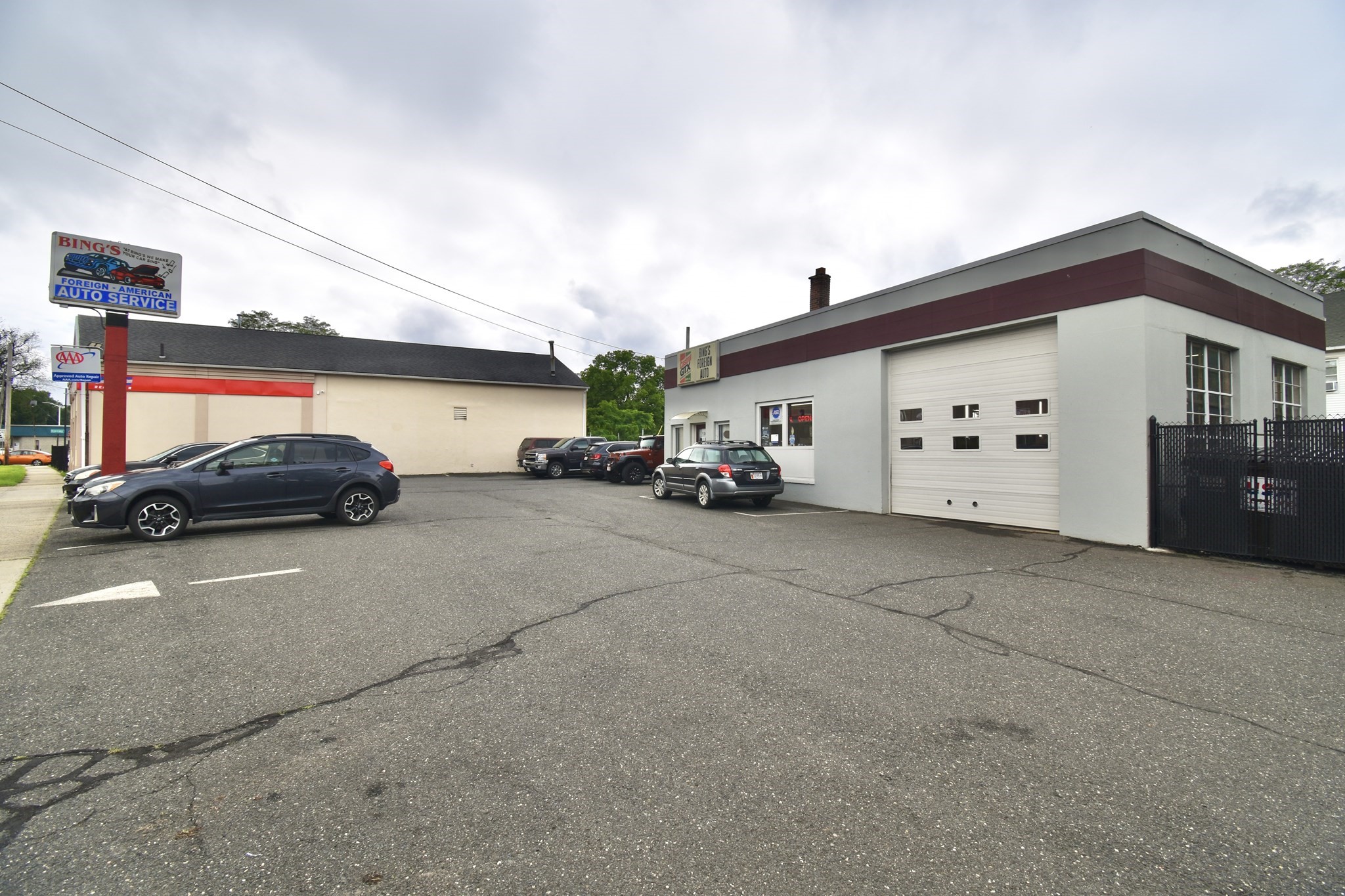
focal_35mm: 15
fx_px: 560
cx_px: 672
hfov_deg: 100.4
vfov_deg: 77.3
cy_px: 448
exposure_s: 1/320
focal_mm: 10
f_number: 9
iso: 100
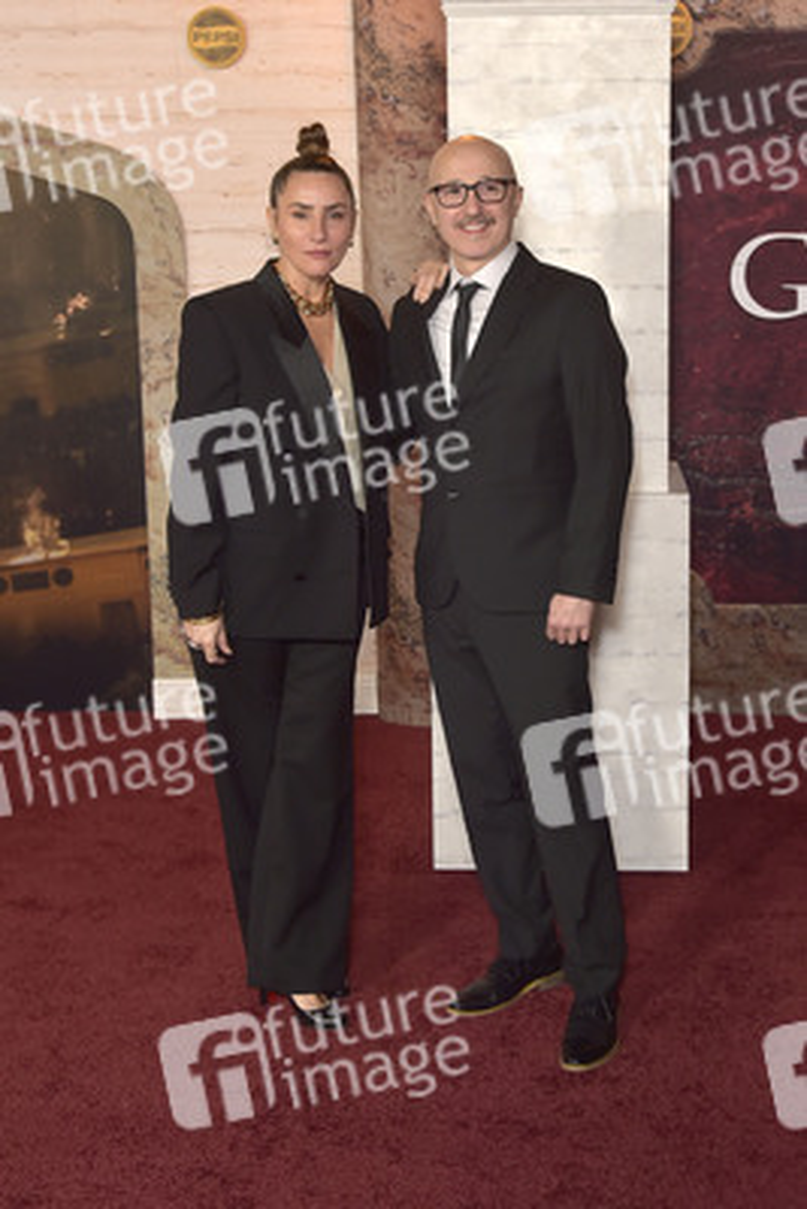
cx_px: 404
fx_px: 1478
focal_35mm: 44
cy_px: 604
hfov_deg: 30.5
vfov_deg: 44.5
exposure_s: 1/250
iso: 1000
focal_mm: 44
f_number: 5.6
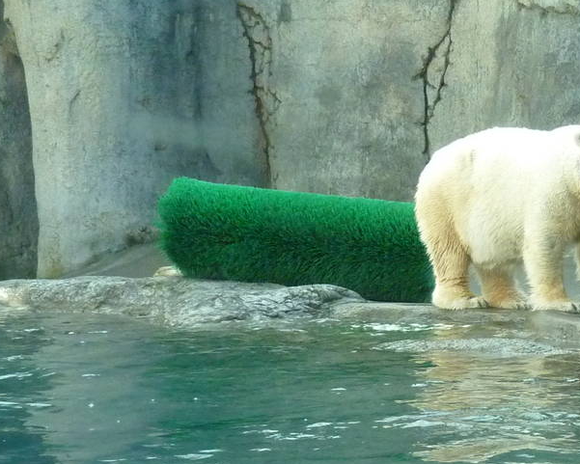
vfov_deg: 23.5
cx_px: 671
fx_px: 1116
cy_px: 284
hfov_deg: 26.4
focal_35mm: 65
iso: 400
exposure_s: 1/400
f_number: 3.3
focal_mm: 4.1
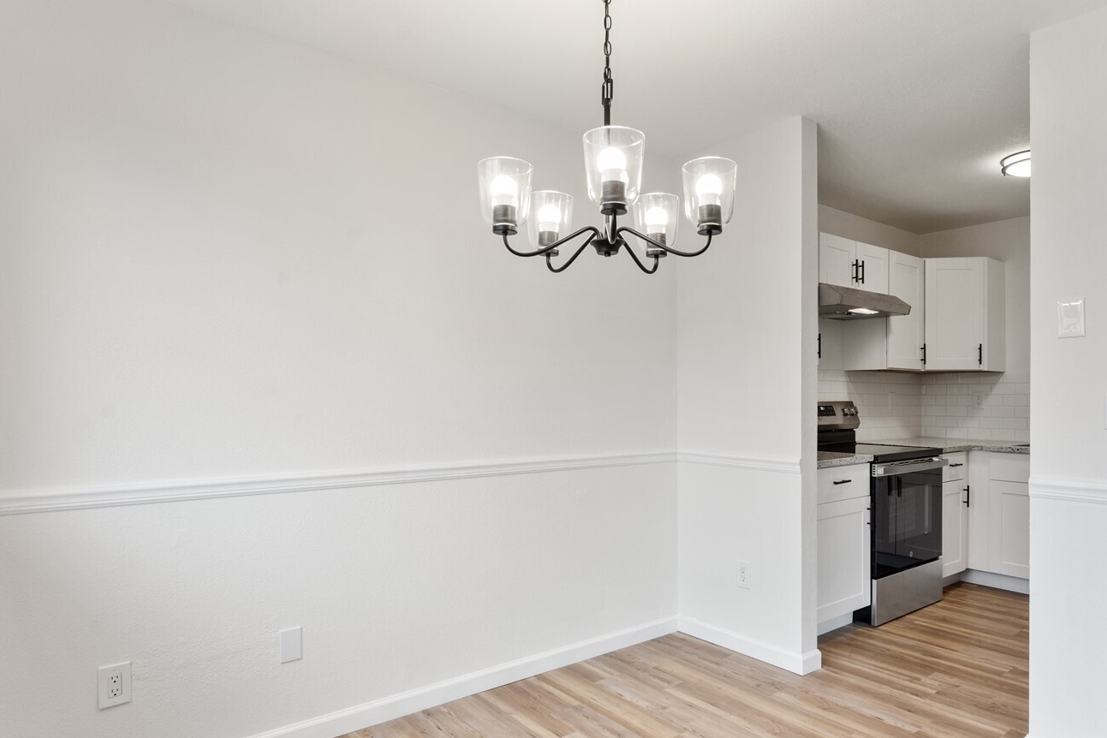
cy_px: 437
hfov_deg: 80.7
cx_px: 636
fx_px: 646
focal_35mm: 21
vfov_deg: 59.1
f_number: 8
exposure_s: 1/10
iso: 400
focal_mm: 16
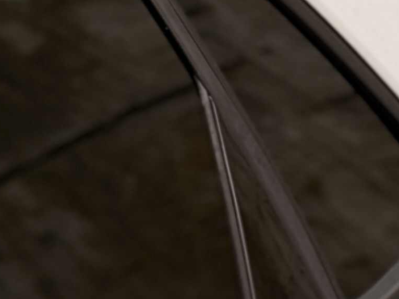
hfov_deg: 7.6
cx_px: -283
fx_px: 2917
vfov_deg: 5.8
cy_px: 383
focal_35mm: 253
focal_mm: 6.76
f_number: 1.78
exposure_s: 1/318
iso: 100
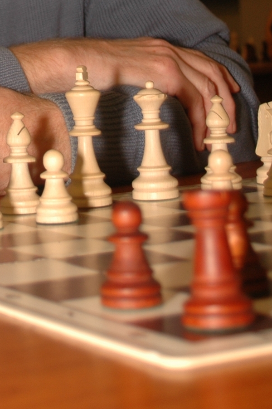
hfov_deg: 10.6
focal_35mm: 128
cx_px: -26
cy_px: -131
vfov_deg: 15.2
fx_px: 1453
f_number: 4.8
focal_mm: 32
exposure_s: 1/60
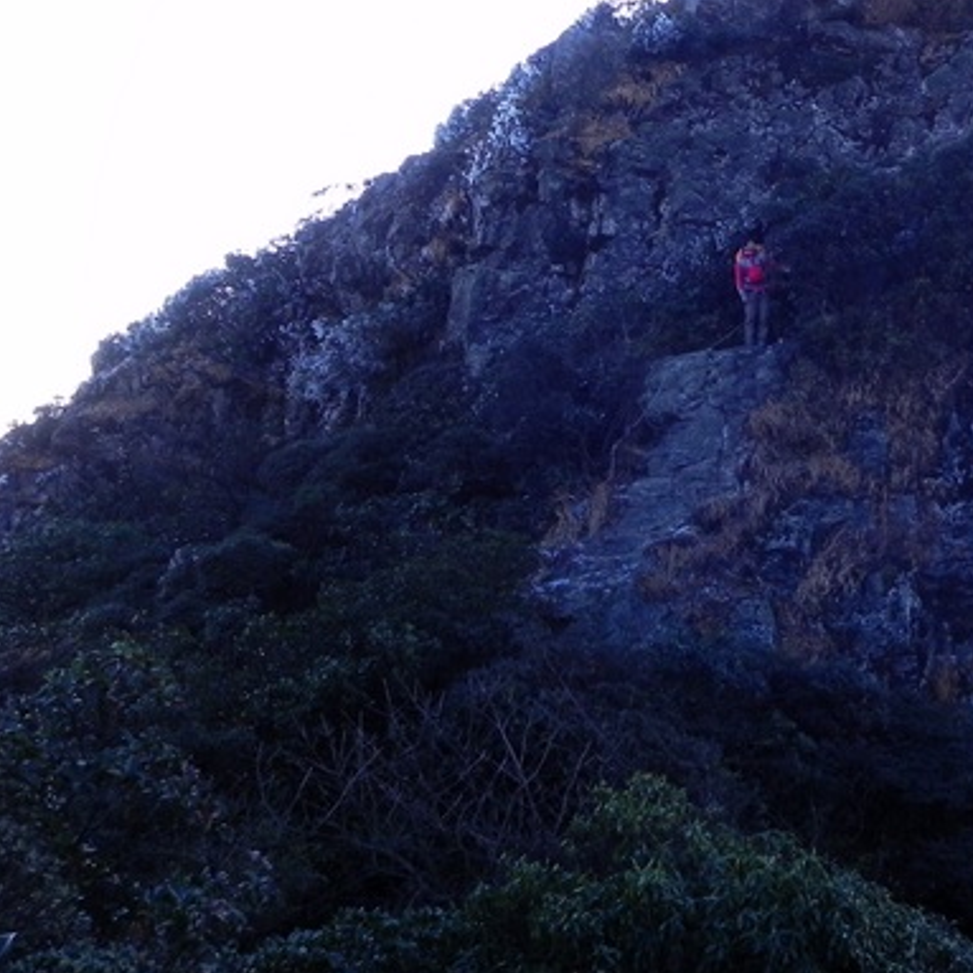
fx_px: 1336
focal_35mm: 42
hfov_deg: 38.3
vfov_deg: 39.5
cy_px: 319
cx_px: 800
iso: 160
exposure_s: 1/142
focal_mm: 4.6
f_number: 4.5
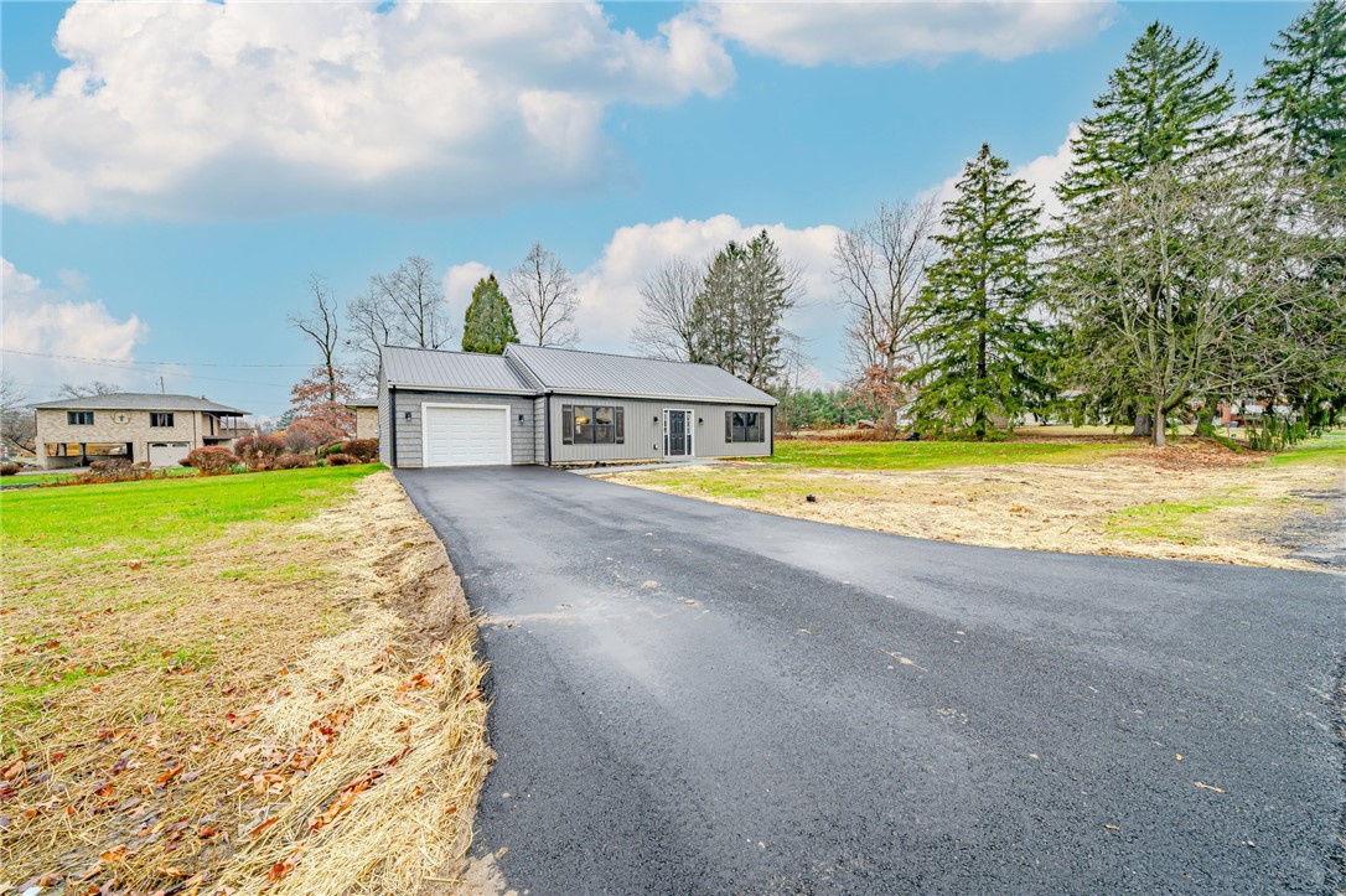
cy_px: 448
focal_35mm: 12
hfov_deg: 112.6
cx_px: 673
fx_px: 448
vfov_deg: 89.9
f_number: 11
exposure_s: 1/100
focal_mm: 12
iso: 50
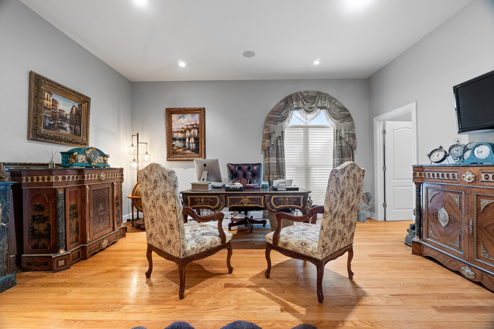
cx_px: 247
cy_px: 164
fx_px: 206
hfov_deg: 100.4
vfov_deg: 77.3
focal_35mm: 15
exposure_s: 1
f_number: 7.1
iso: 400
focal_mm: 10
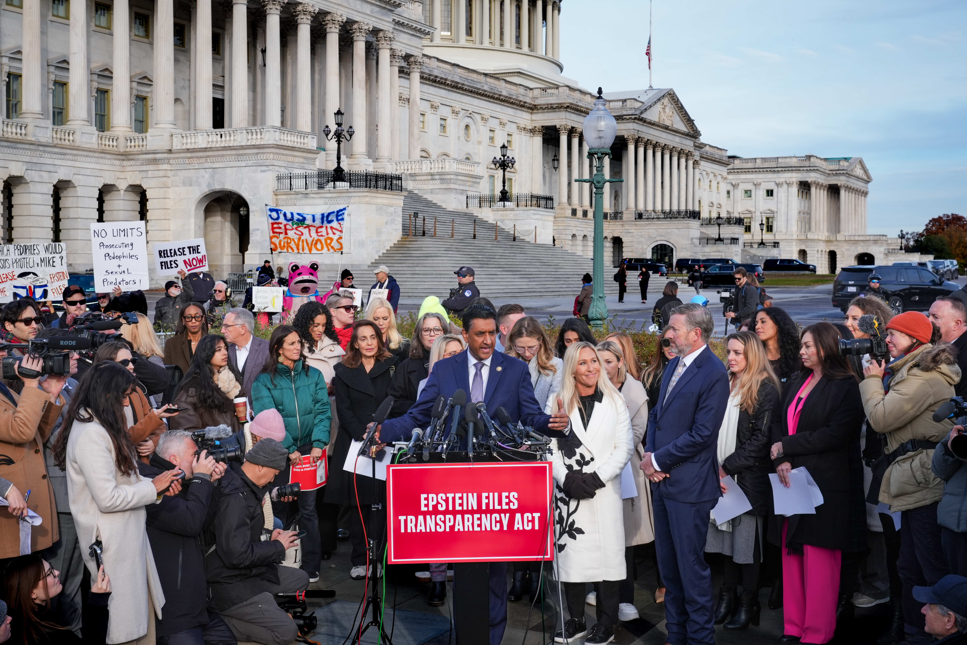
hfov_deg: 43.6
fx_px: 1209
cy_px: 322
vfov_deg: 29.9
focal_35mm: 45
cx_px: 484
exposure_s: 1/500
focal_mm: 45
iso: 400
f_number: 7.1
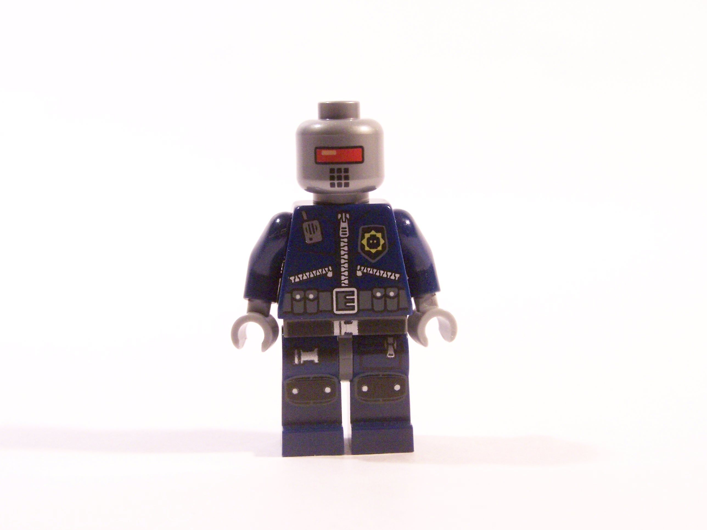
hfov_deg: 29.0
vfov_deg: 21.9
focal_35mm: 67
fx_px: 1368
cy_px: 265
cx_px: 354
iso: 400
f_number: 3.6
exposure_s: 1/30
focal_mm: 11.1
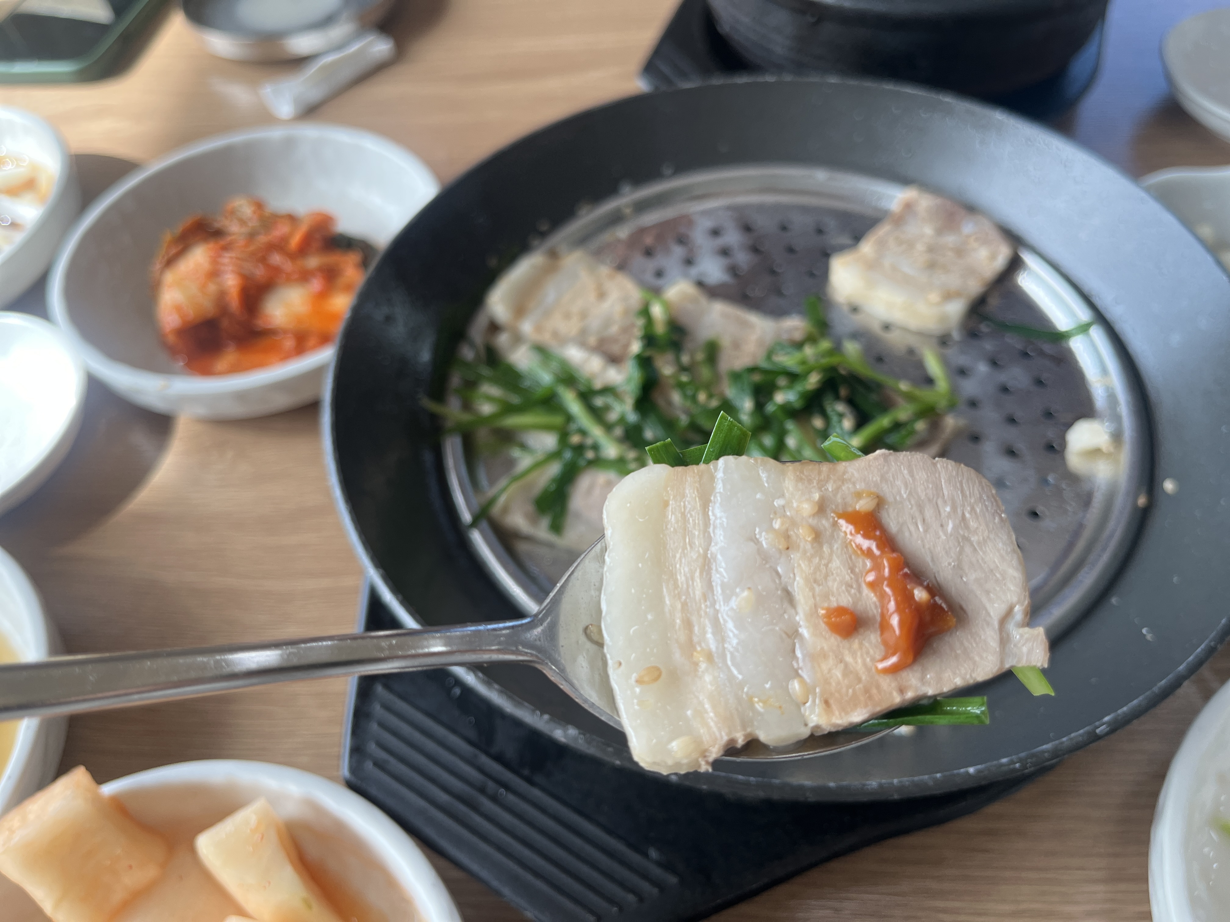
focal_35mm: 26
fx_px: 924
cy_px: 461
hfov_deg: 67.3
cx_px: 615
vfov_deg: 53.1
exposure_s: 1/294
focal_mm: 5.1
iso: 50
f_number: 1.6
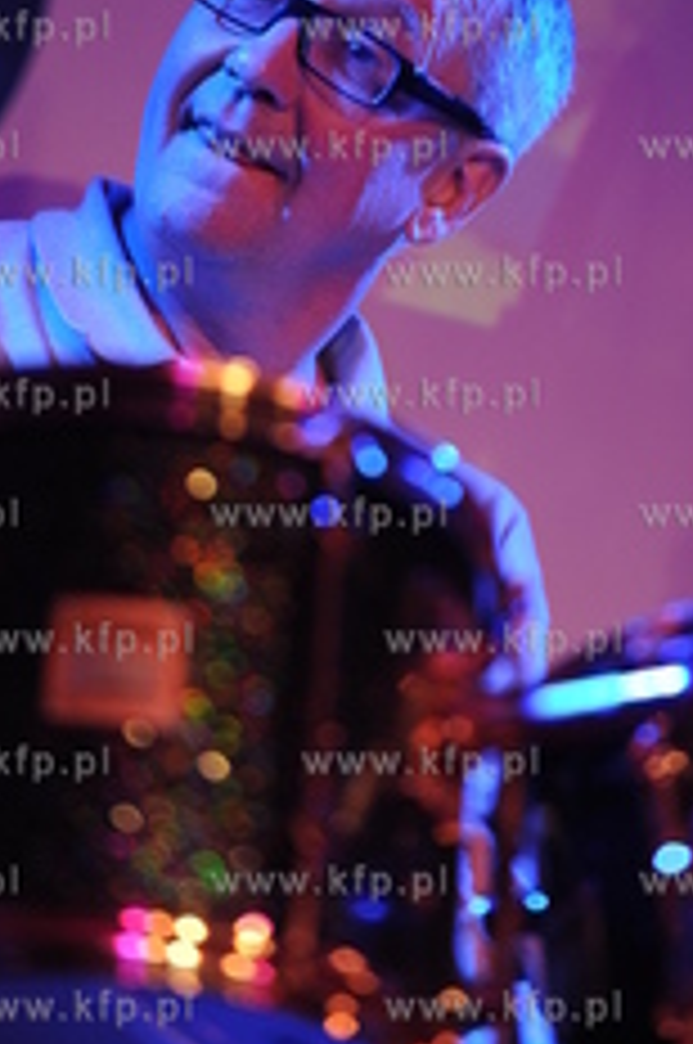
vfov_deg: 6.0
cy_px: 266
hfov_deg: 4.0
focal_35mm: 345
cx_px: 360
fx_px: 9991
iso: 2000
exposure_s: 1/160
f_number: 2.8
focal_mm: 200
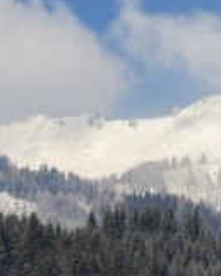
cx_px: 288
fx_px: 4002
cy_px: 165
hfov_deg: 3.2
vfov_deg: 3.9
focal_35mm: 490
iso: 400
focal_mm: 200
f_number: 22
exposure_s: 1/160
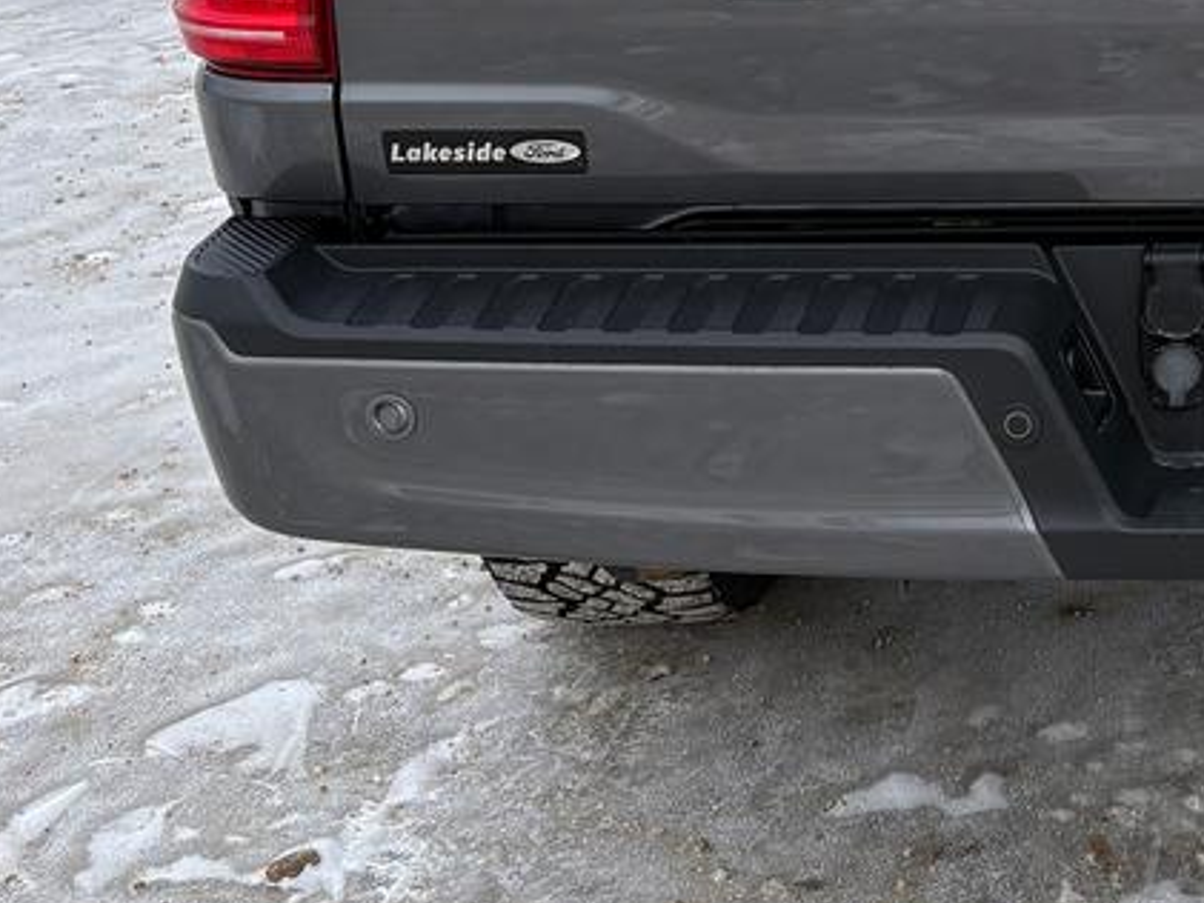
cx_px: 1441
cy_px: -243
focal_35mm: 79
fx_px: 2749
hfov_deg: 22.7
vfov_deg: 17.6
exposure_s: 1/830
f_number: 1.6
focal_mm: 5.96
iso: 50
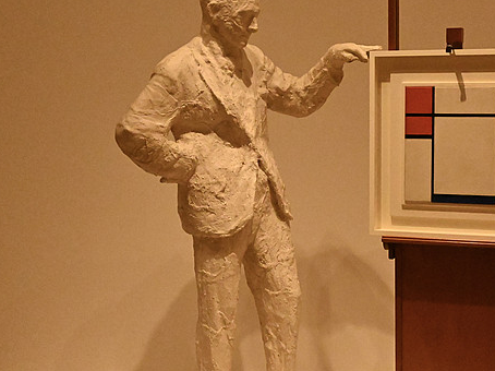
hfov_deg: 31.4
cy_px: 201
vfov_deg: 24.0
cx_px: 335
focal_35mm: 61
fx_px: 872
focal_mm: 24
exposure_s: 1/800
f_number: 5
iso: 10000
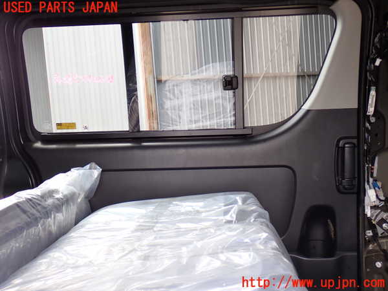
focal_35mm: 41
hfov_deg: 45.8
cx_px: 194
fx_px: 460
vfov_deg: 35.1
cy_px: 146
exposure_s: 1/80
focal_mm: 7.31
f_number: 2.8
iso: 100
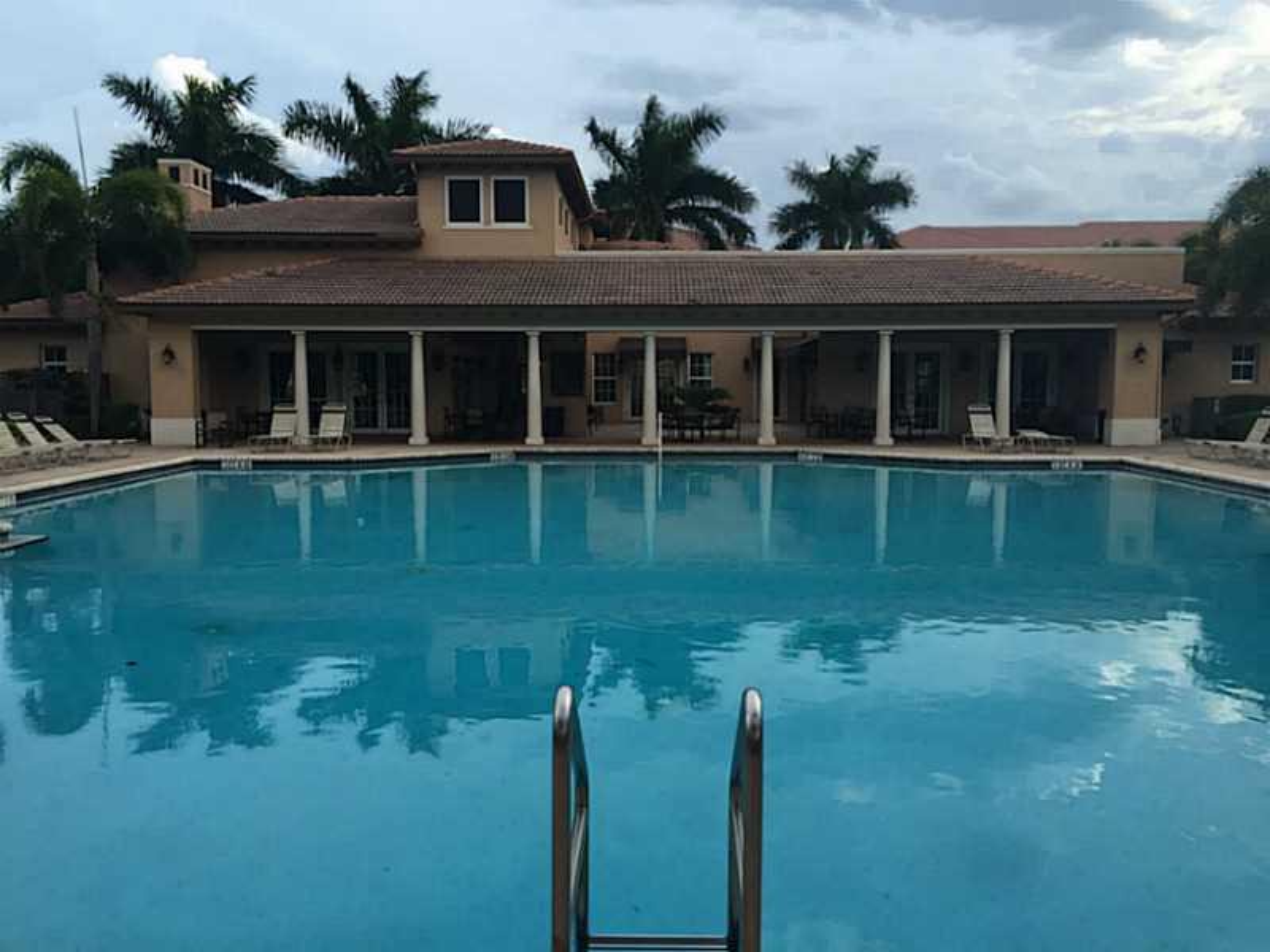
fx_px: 1064
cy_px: 476
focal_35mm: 29
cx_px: 635
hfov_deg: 61.7
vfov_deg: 48.2
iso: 32
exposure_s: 1/659
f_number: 2.2
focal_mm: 4.15
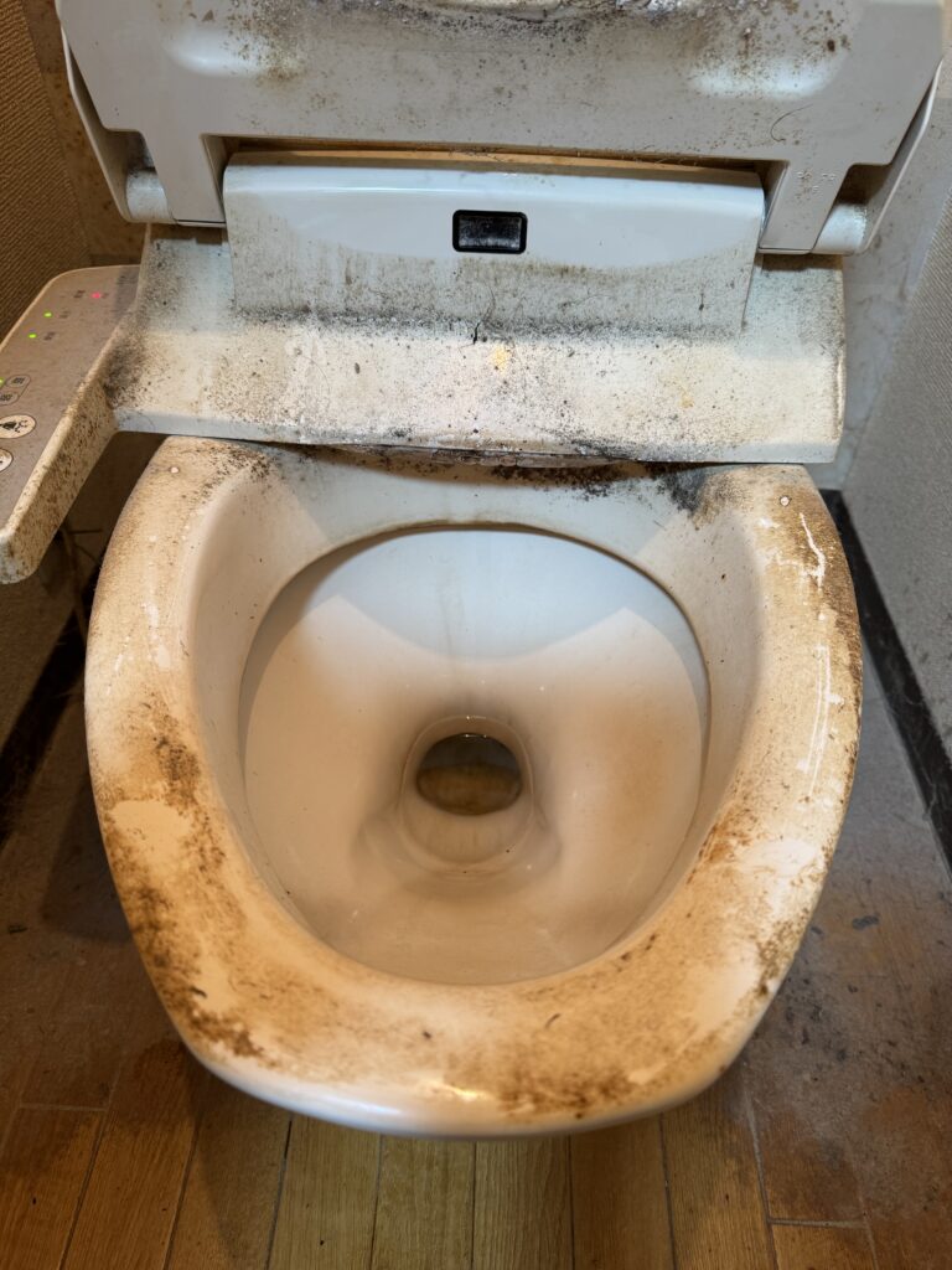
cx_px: 476
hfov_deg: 56.8
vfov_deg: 71.6
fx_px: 880
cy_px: 635
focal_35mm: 24
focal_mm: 6.76
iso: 160
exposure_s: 1/50
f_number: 1.78
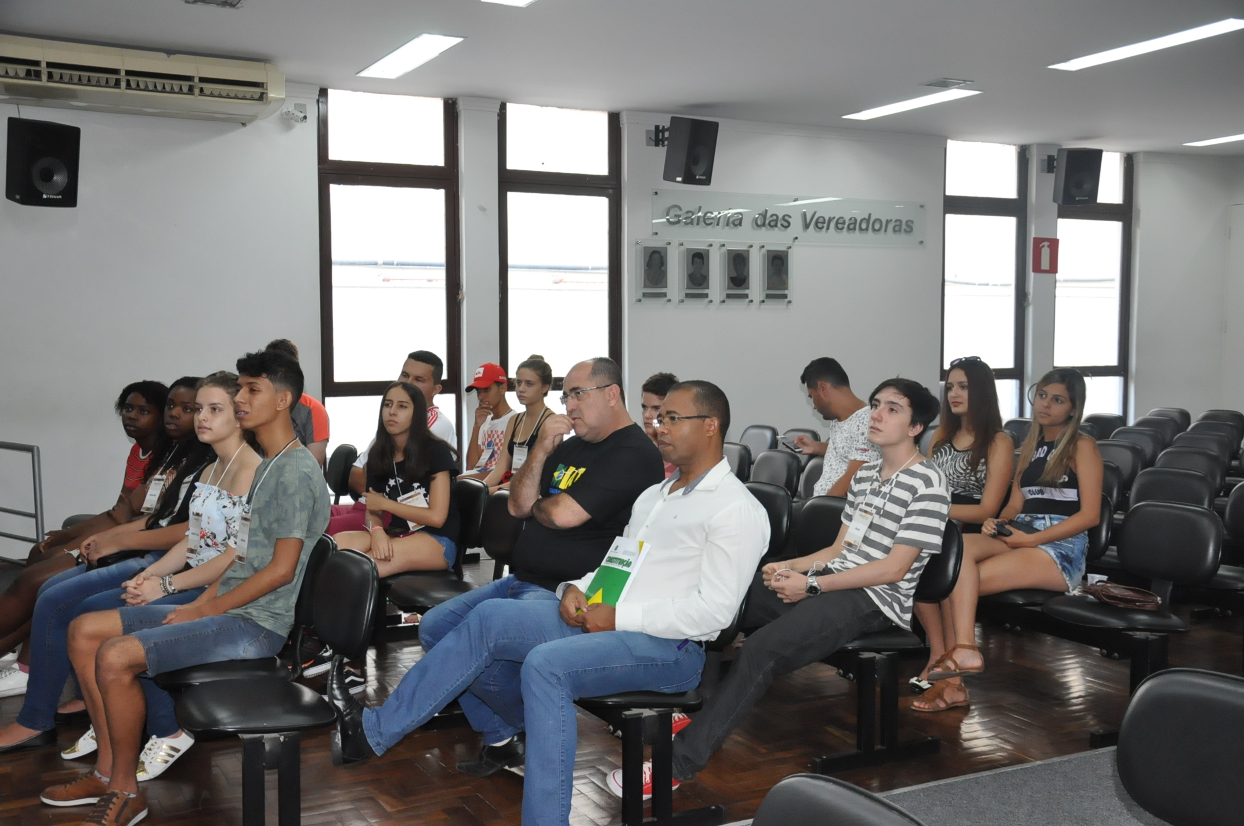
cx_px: 622
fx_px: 1294
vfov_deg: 35.4
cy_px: 413
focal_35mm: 38
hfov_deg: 51.3
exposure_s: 1/200
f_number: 5
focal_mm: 25
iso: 2000
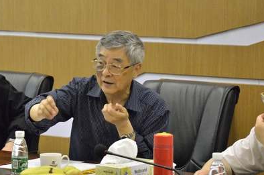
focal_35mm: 160
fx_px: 1171
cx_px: 97
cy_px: 88
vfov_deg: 8.5
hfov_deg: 12.9
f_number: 5.3
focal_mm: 70
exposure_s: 1/80
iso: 6400
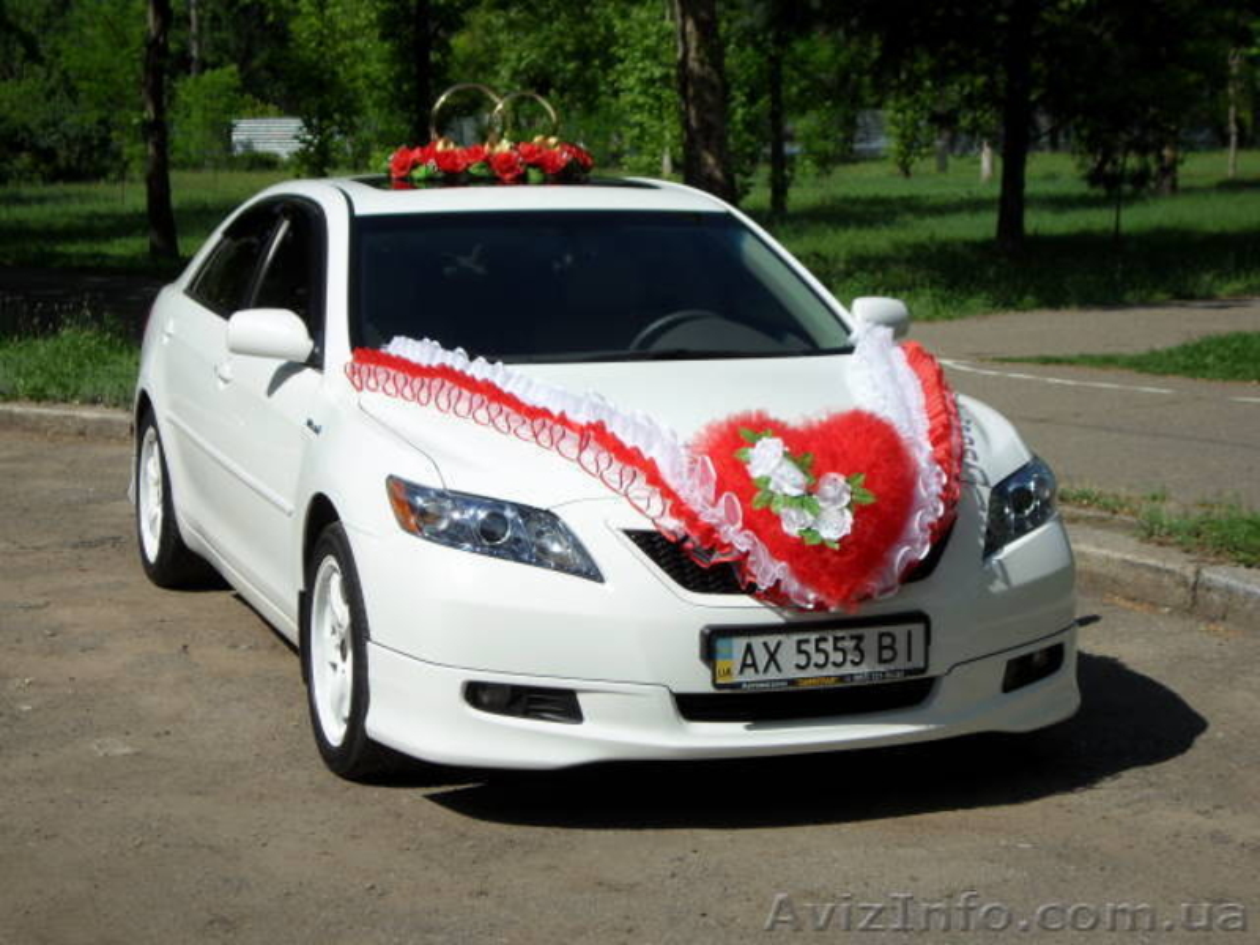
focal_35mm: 76
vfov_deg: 19.4
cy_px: 472
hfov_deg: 25.7
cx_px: 630
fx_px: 2766
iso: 80
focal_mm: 13.7
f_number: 4.4
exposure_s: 1/1000
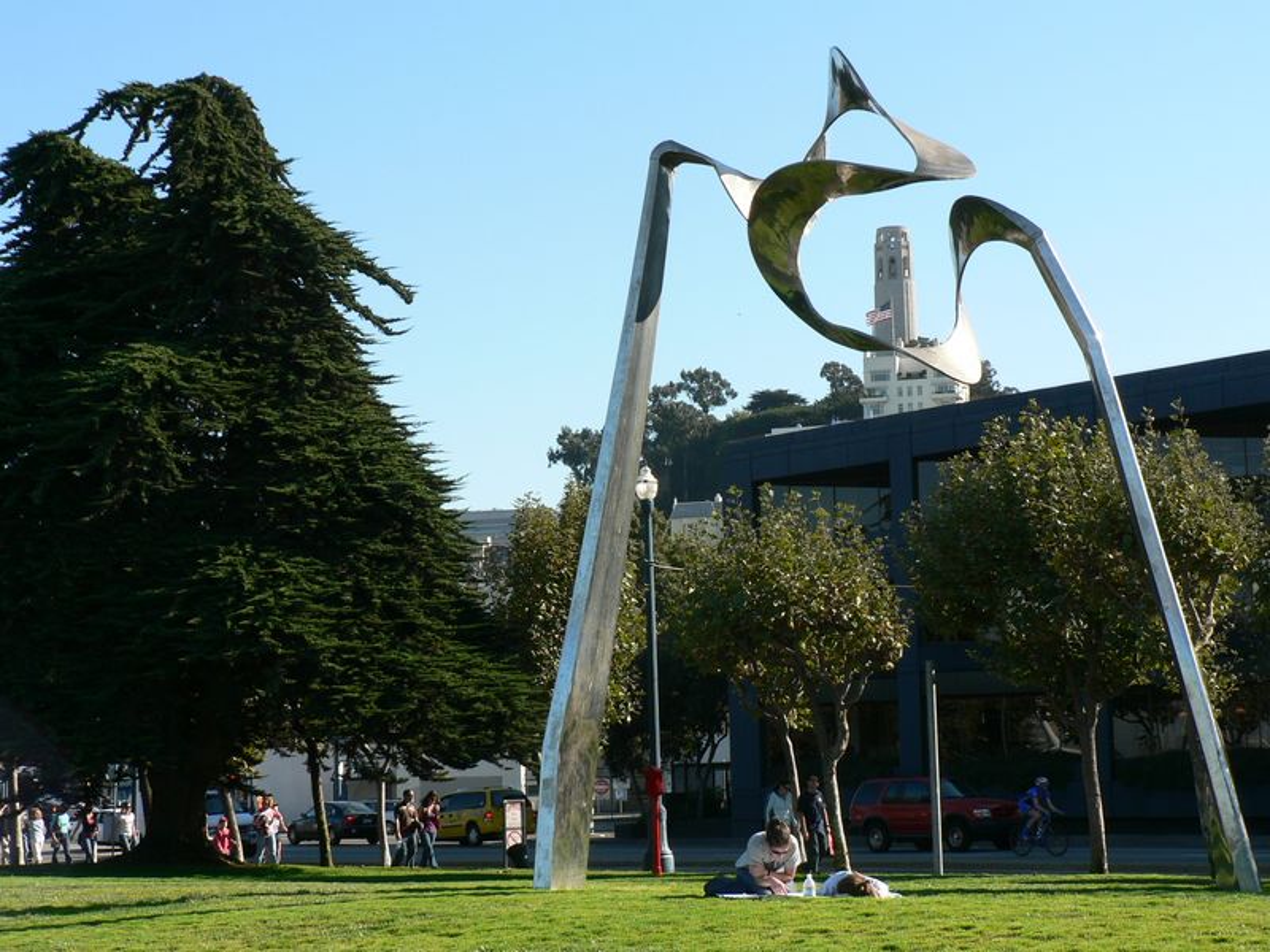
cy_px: 476
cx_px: 635
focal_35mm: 73
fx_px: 2678
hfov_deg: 26.7
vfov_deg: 20.2
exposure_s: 1/400
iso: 80
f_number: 4
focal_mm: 12.2
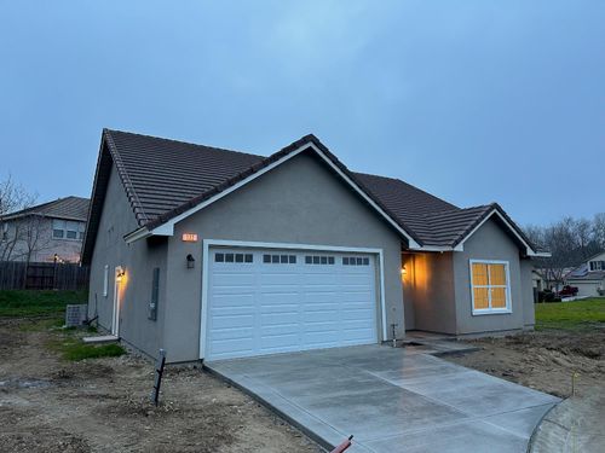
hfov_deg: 71.6
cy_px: 226
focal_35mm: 24
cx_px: 302
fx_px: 419
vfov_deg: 56.8
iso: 125
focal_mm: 6.86
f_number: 1.78
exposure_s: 1/60
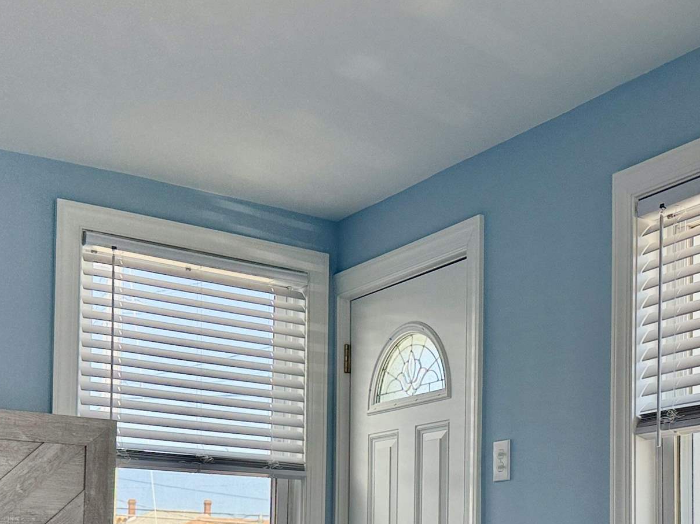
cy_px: 526
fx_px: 1233
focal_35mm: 61
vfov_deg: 23.0
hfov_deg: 31.3
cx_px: 492
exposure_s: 1/979
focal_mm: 6.76
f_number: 1.78
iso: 100
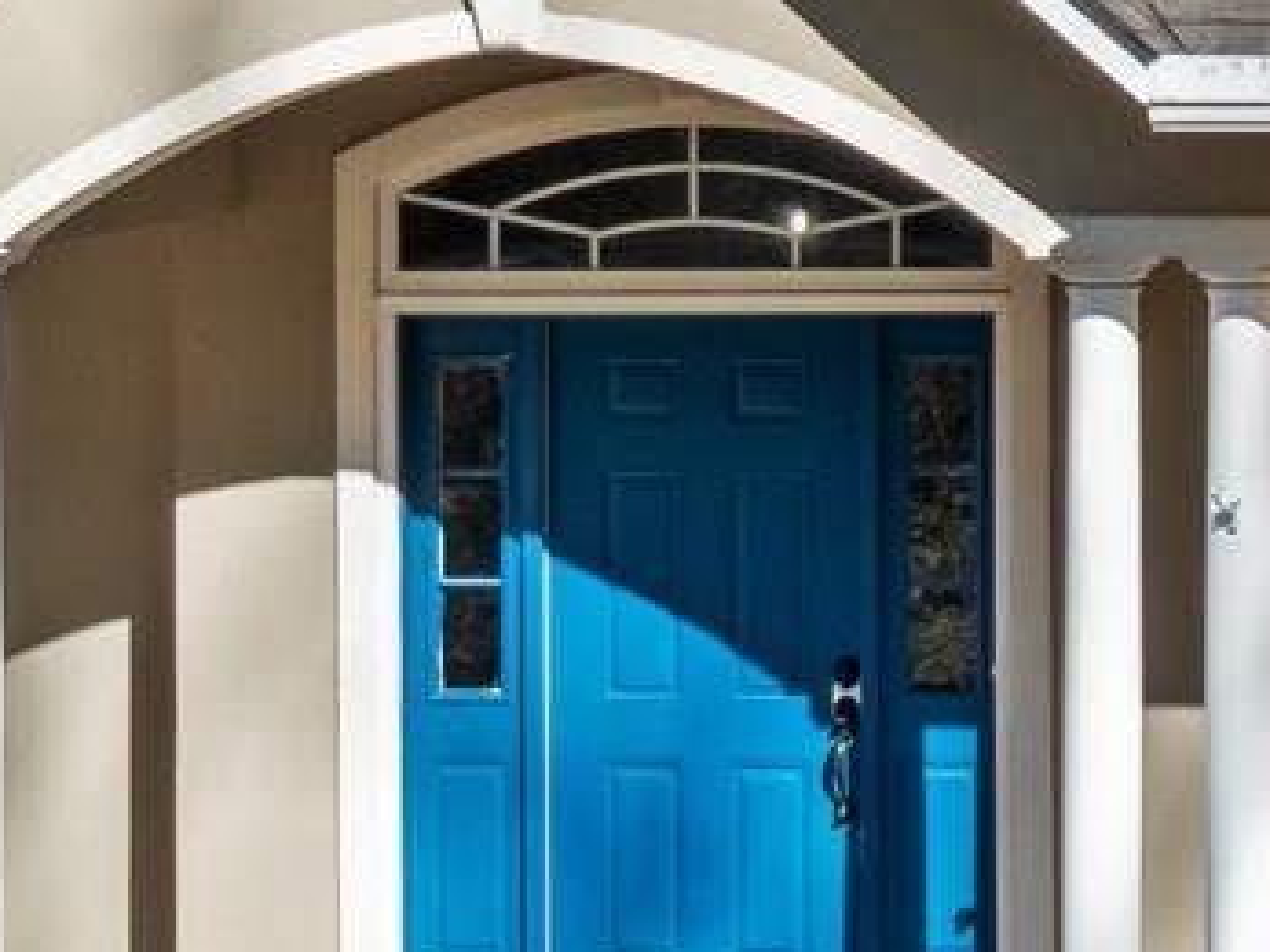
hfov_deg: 10.0
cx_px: 2273
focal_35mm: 187
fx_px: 6858
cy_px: -143
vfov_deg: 7.9
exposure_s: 1/200
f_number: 9
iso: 250
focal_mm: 18
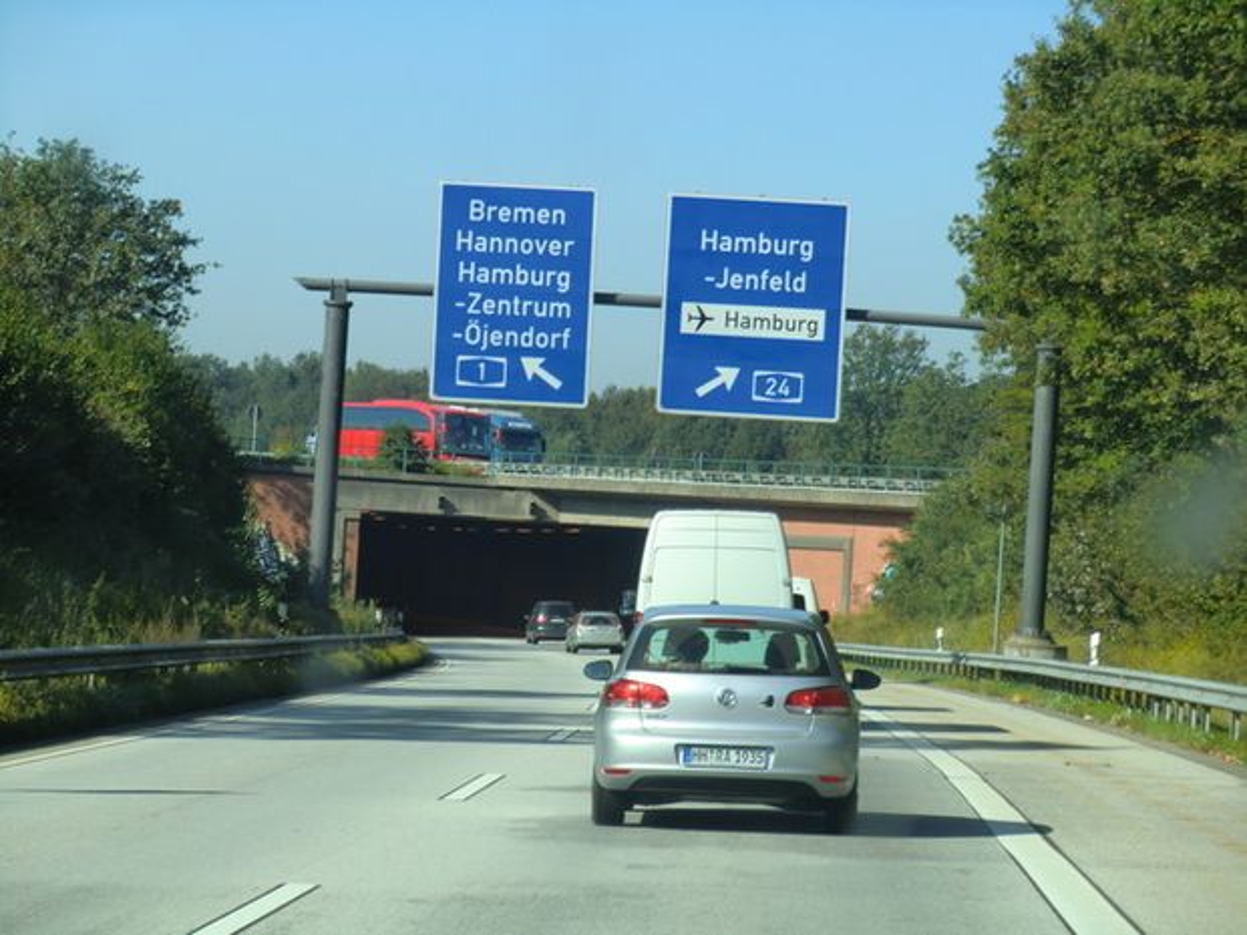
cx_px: 624
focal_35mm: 145
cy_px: 468
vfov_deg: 10.2
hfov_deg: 13.6
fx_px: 5223
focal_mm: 25.9
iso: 64
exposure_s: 1/320
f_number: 4.6
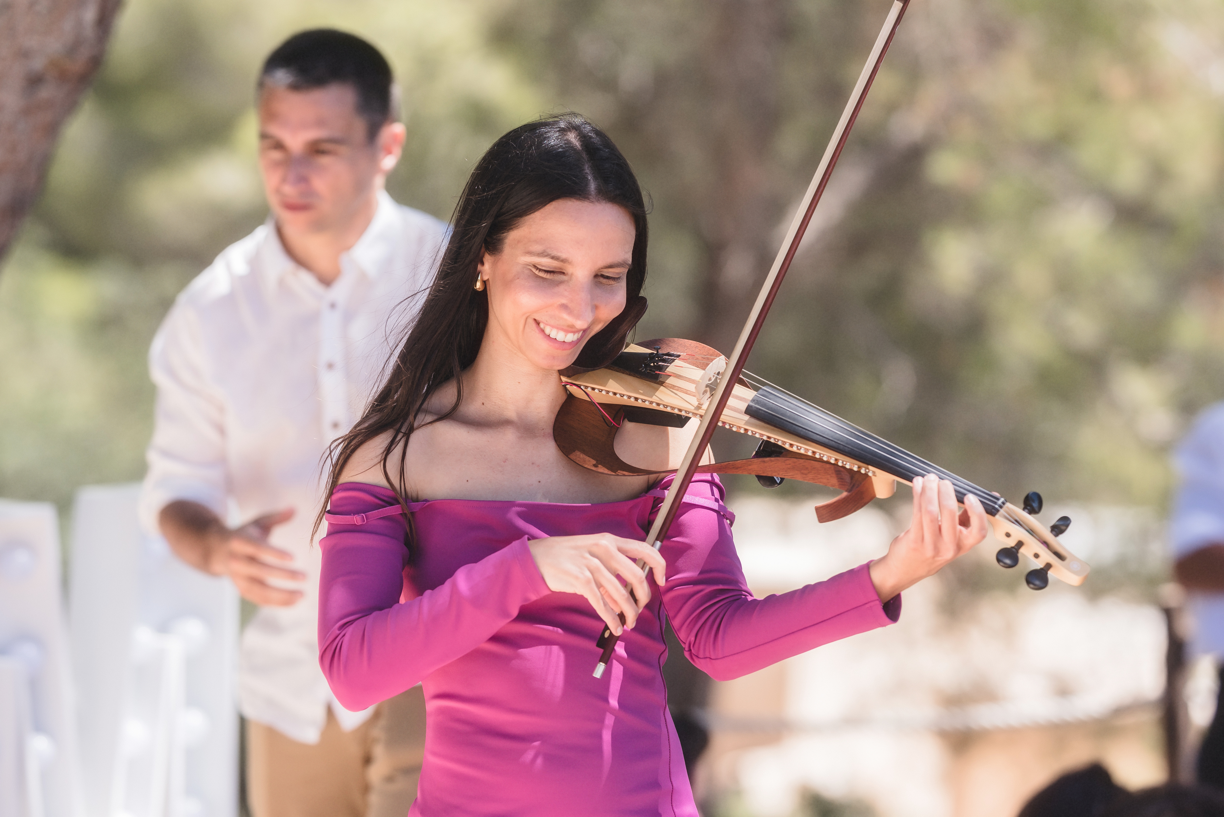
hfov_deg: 15.2
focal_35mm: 135
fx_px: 4591
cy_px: 408
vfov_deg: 10.2
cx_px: 612
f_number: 2.8
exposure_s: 1/1250
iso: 64
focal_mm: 135
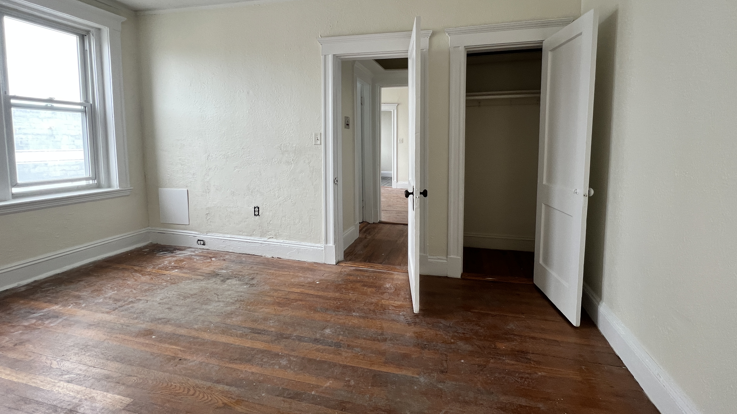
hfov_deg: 102.9
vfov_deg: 69.9
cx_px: 387
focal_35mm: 15
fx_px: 293
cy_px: 168
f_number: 1.8
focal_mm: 1.57
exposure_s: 1/99
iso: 50
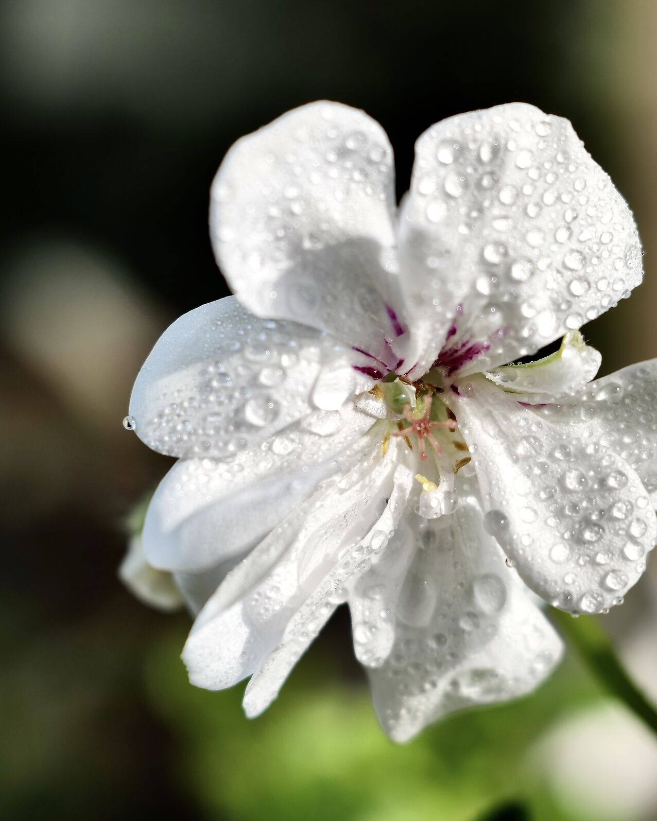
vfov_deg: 20.0
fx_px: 2333
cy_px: 410
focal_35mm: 96
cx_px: 321
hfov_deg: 16.0
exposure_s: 1/640
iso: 100
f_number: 4.5
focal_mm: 45
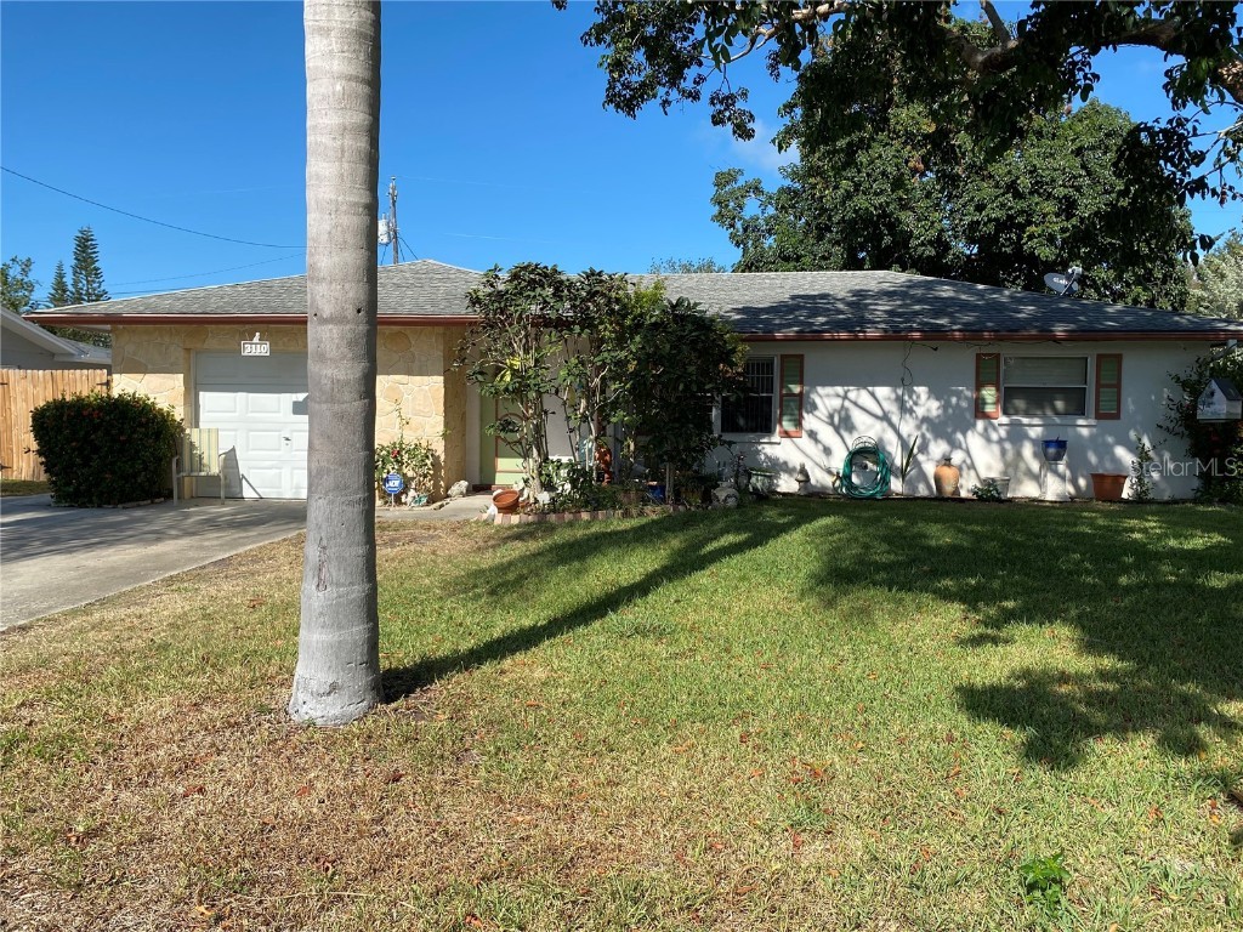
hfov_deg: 67.3
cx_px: 622
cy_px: 466
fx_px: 934
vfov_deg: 53.1
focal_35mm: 26
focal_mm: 4.25
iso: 32
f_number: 1.8
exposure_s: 1/2463
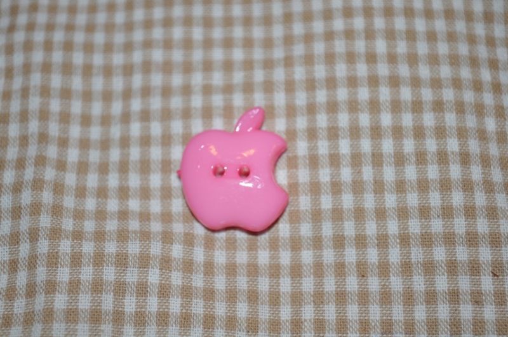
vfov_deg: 20.1
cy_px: 168
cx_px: 254
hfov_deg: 29.9
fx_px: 951
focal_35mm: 68
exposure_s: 1/60
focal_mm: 45
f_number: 5.3
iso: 200
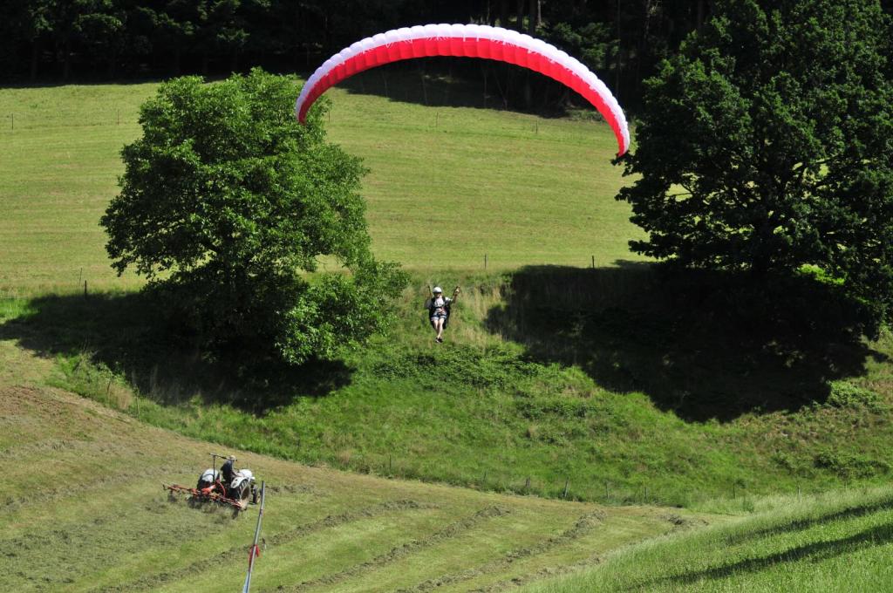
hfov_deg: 19.5
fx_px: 2601
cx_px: 446
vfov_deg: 13.0
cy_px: 296
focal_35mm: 105
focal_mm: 70
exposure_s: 1/1250
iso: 250
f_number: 5.6
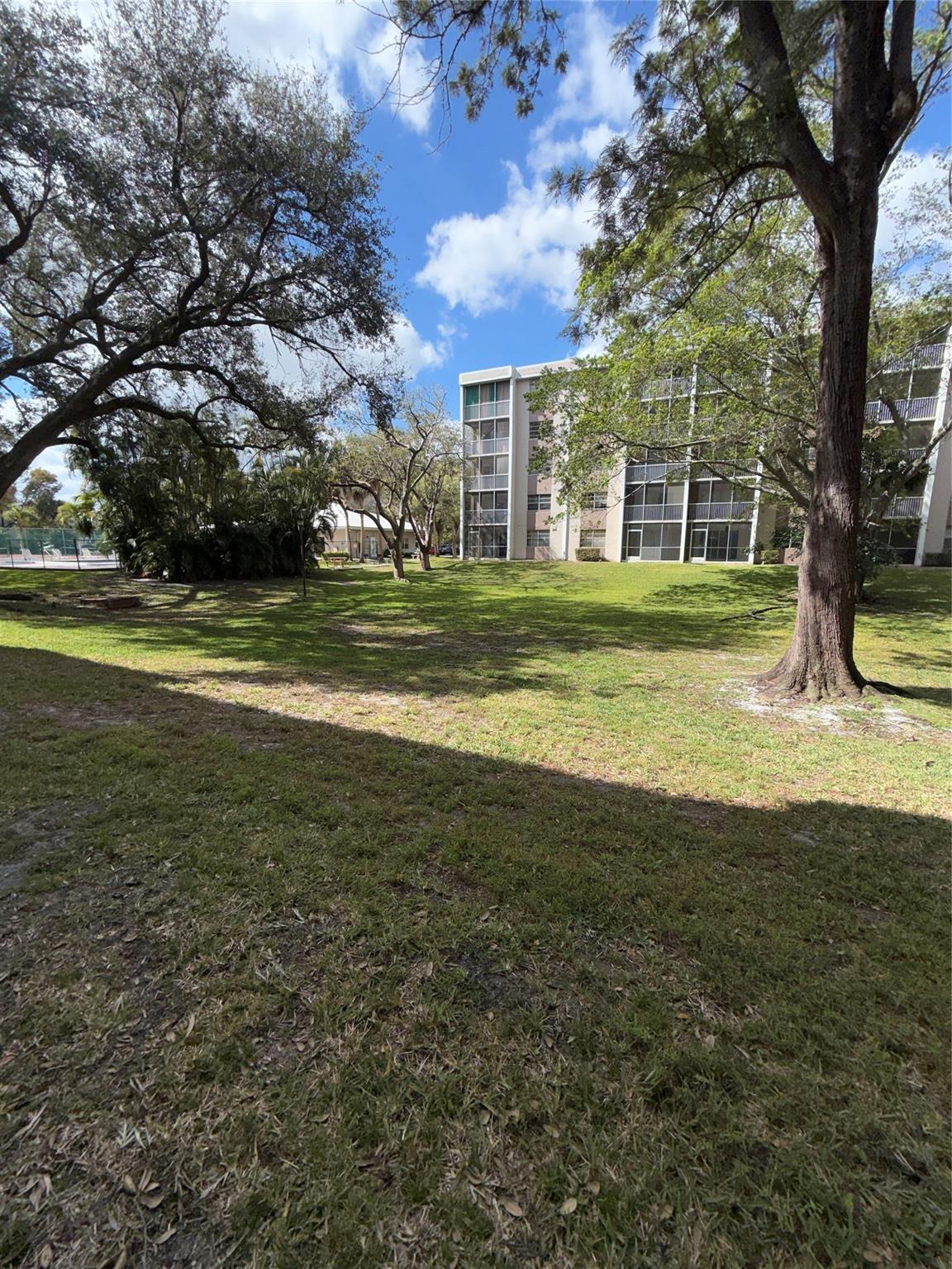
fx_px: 513
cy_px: 634
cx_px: 476
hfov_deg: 85.7
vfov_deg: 102.1
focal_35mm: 14
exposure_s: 1/1087
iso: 16
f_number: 2.2
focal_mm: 2.22
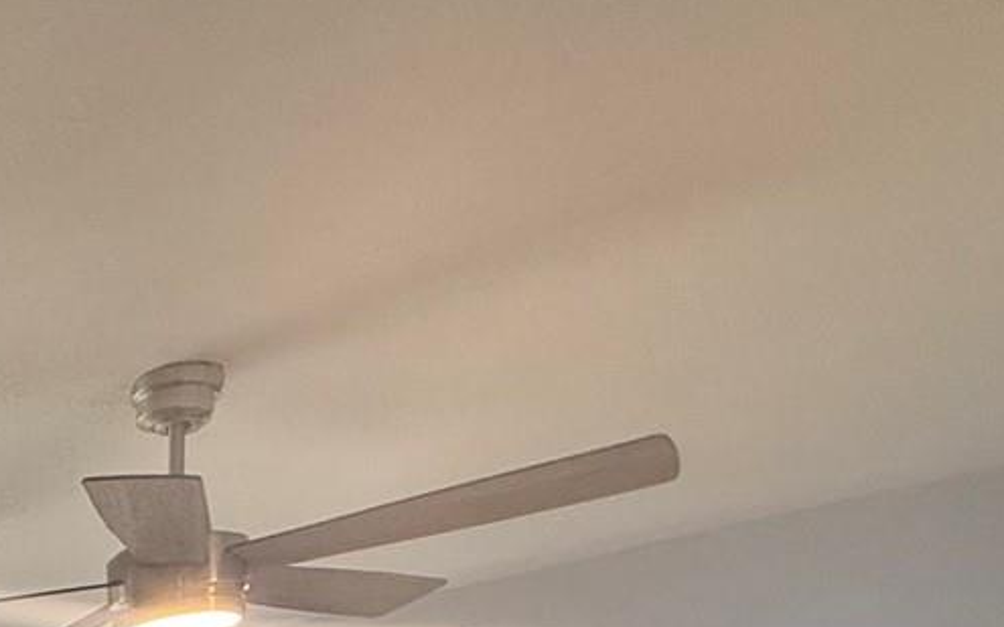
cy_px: 1138
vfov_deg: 19.6
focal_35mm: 48
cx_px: -383
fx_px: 1313
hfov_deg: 30.3
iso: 250
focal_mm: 2.22
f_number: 2.2
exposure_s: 1/60
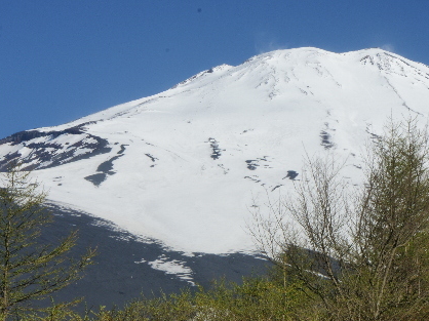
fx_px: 2093
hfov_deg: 11.7
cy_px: 190
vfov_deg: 8.8
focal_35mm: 169
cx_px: 258
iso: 100
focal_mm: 70
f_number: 25
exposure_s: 1/13
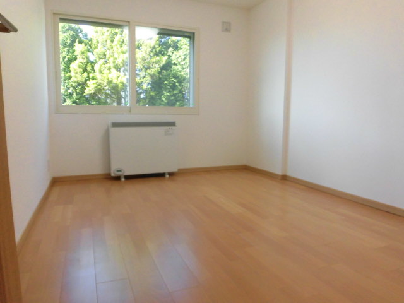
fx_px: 280
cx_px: 202
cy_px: 152
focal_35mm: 24
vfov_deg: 56.8
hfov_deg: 71.6
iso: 160
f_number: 3.1
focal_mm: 4.3
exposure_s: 1/60
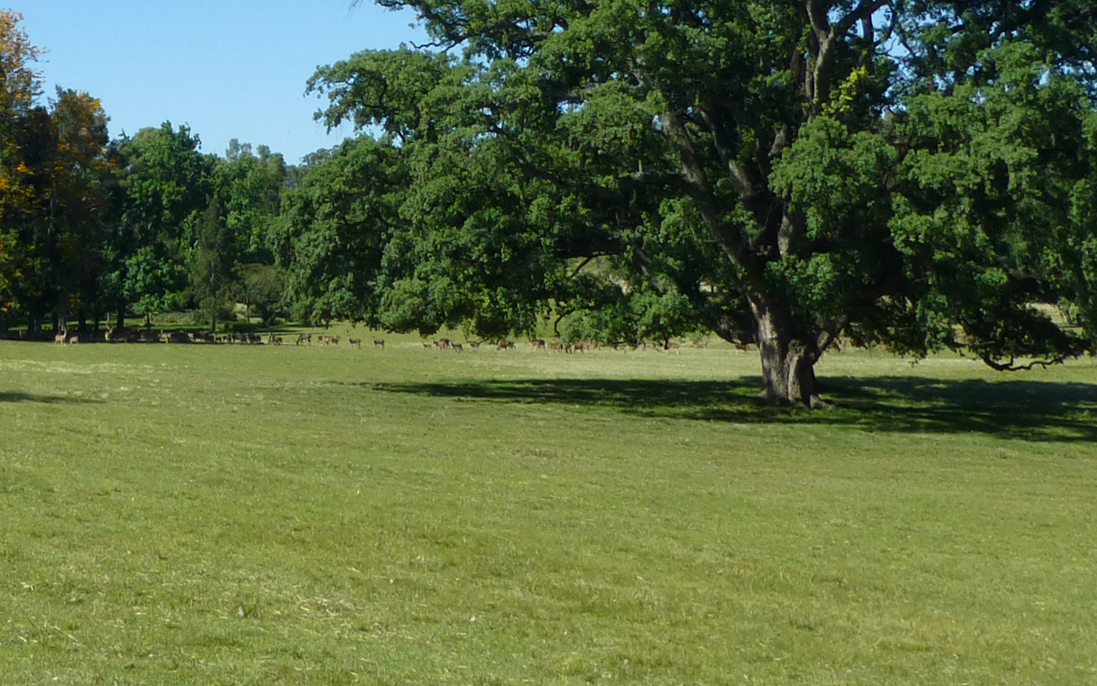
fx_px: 2153
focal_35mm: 72
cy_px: -152
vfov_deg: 17.2
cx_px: 139
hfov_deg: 27.7
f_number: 4
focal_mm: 4.3
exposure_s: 1/800
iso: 100
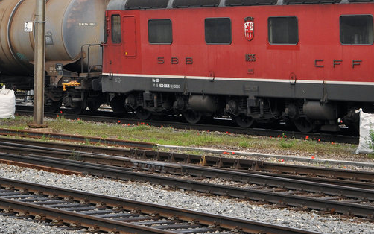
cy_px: -56
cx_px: 218
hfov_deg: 12.5
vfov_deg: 7.7
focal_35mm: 168
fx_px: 1713
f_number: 5.6
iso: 250
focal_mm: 46
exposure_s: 1/1000
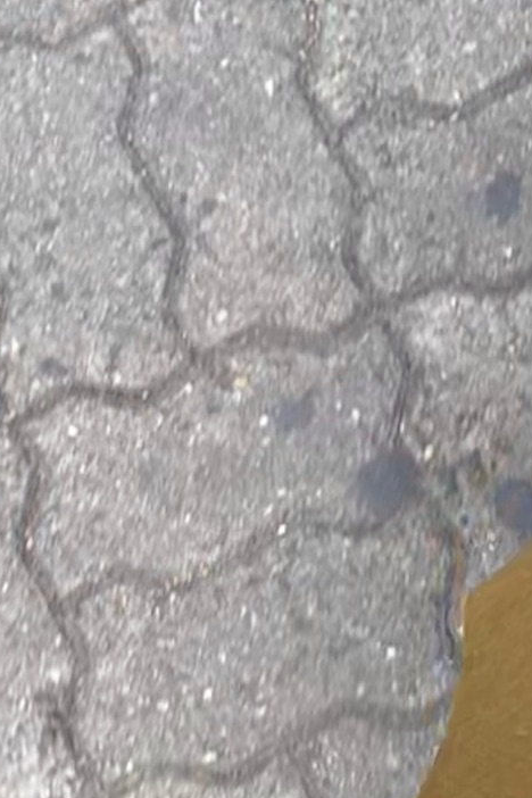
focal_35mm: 85
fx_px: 1884
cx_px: 584
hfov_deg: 15.6
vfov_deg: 23.3
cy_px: 82
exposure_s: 1/255
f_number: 1.8
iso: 20
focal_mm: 3.99
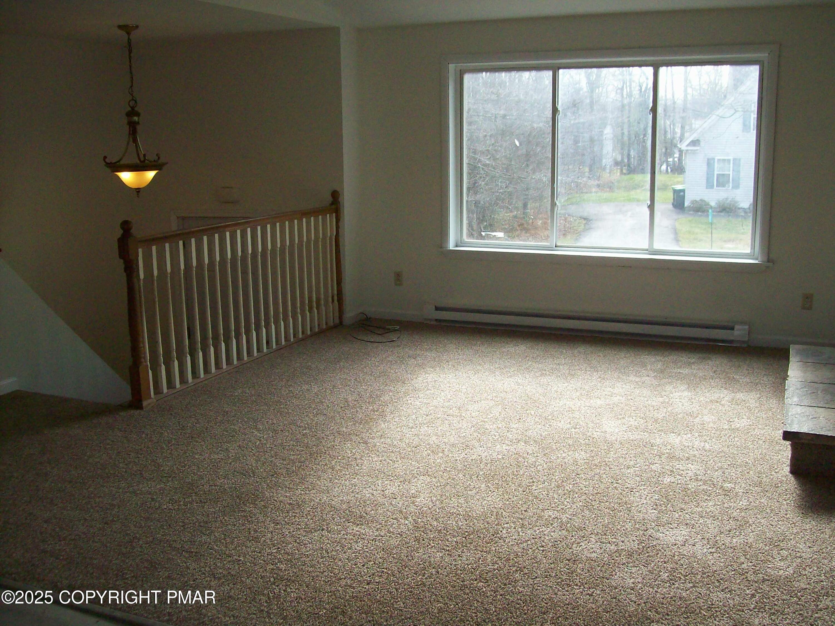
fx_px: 868
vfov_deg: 39.7
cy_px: 313
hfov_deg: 51.4
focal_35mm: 36
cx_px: 418
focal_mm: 6
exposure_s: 1/243
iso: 200
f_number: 2.7
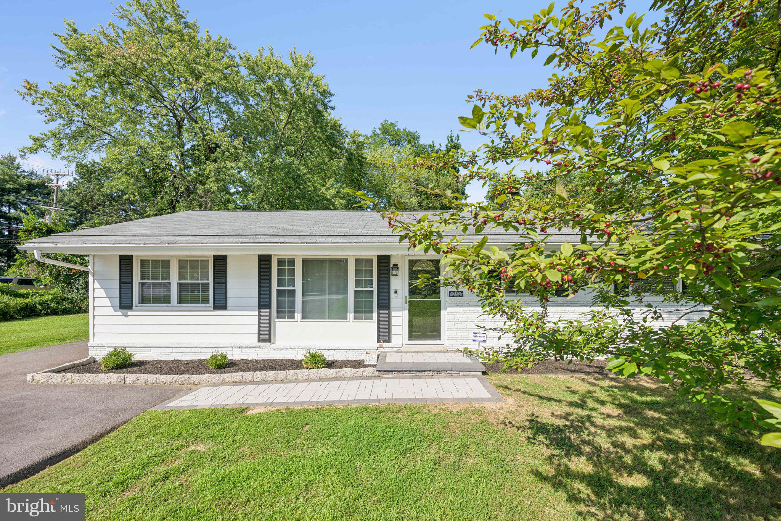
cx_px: 390
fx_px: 304
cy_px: 260
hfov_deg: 104.3
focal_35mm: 14
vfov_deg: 81.2
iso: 100
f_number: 7.1
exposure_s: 1/320
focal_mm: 14
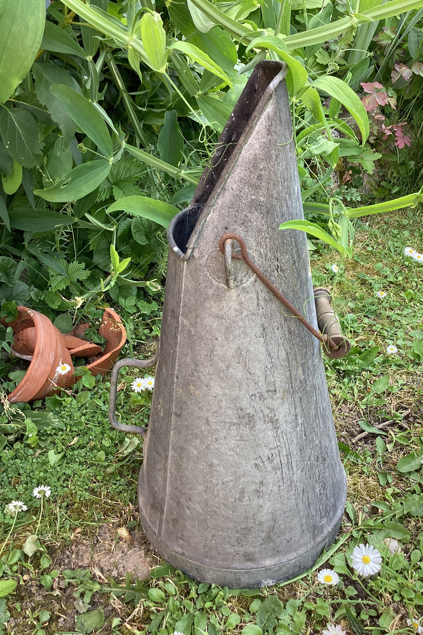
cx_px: 235
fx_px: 582
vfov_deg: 57.2
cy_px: 316
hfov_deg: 39.9
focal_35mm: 33
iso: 50
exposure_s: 1/100
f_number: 2.4
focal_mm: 3.3
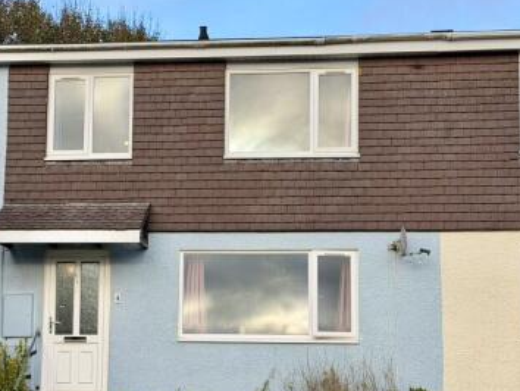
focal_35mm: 79
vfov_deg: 18.7
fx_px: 1188
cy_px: 233
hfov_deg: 24.6
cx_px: 180
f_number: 1.78
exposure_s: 1/1377
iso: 80
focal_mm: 6.76
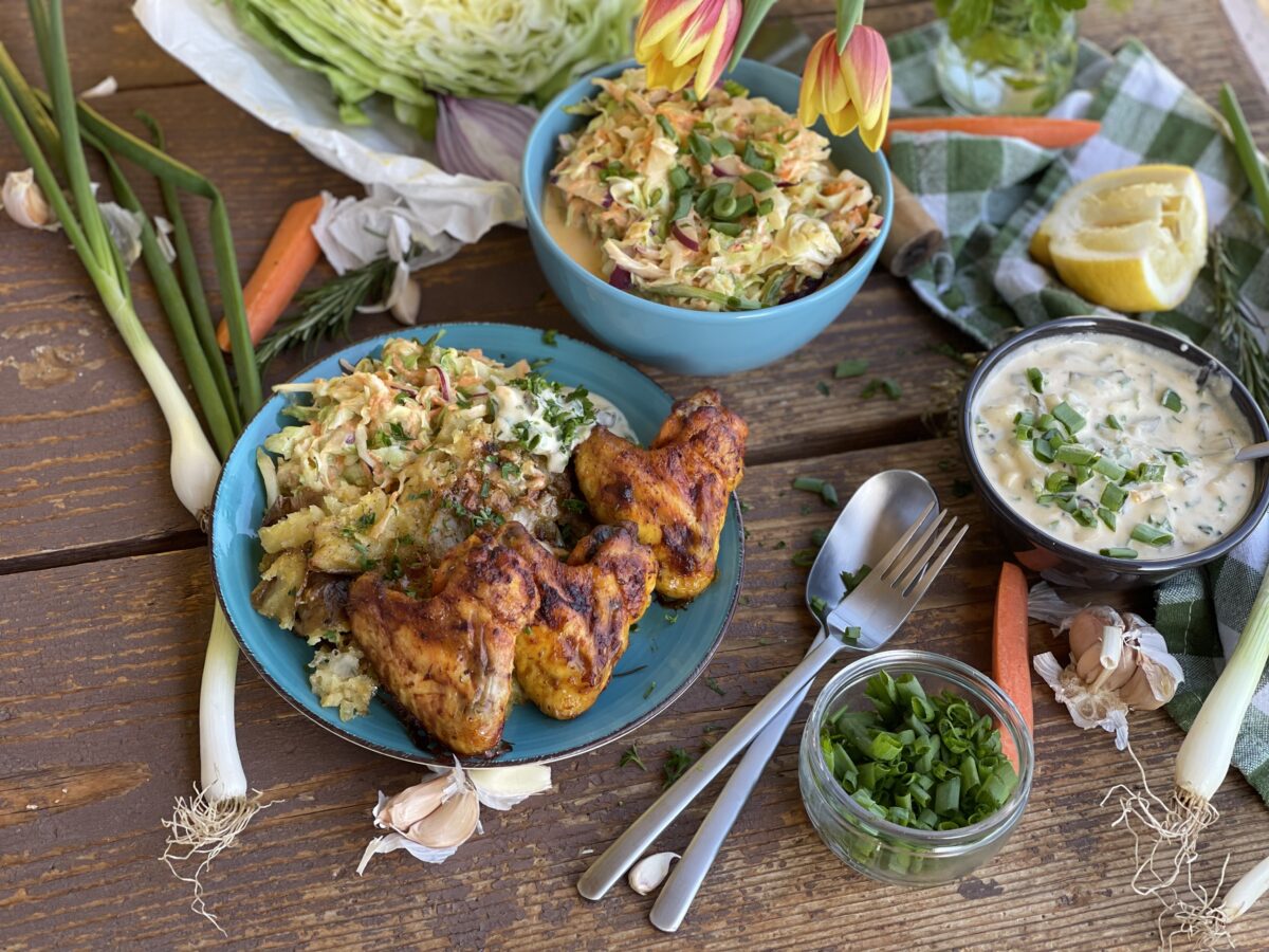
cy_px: 476
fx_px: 2346
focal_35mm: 64
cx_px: 634
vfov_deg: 22.9
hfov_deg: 30.3
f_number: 2.2
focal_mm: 7.5
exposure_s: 1/121
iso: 40
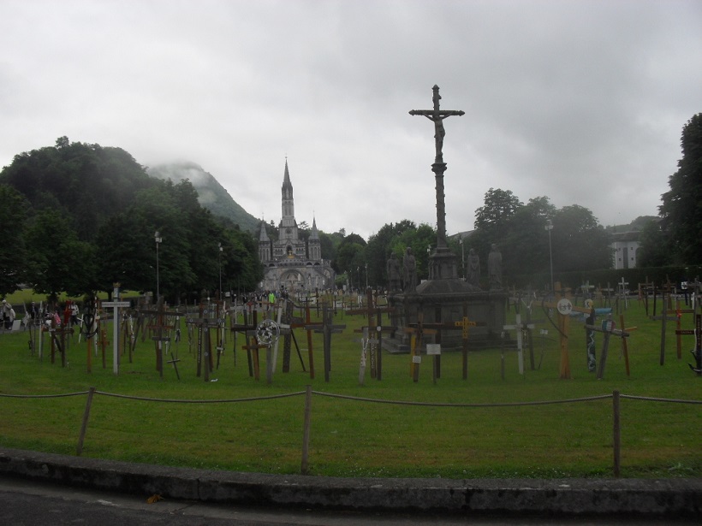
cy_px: 263
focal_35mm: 35
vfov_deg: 40.7
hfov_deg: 52.6
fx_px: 710
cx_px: 351
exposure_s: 1/90
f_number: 8.4
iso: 100
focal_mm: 6.3
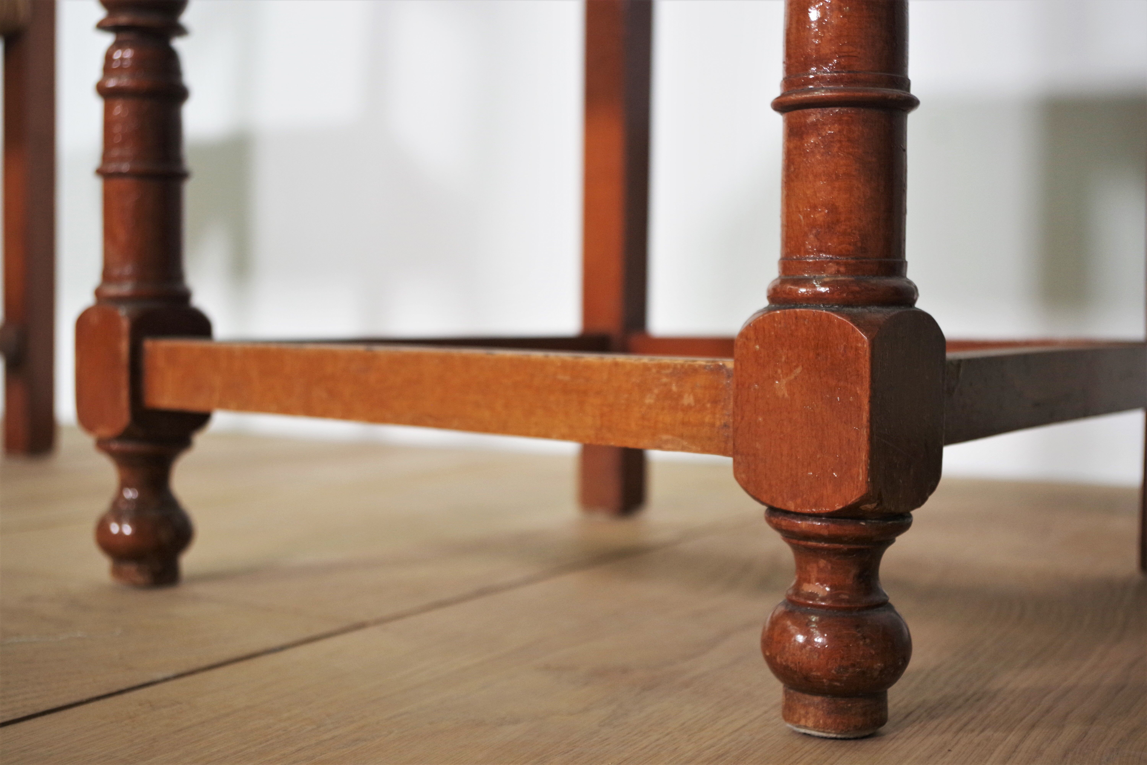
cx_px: 574
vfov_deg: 29.2
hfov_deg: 42.7
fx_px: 1465
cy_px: 382
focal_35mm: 46
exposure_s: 1/60
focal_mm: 30.63
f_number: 4
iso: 800
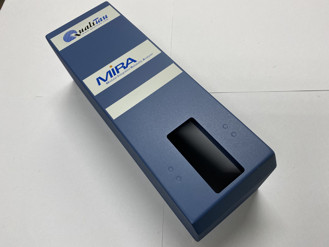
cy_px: 124
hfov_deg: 67.3
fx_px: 247
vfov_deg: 53.1
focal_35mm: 26
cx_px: 164
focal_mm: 4.25
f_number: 1.8
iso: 125
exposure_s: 1/120
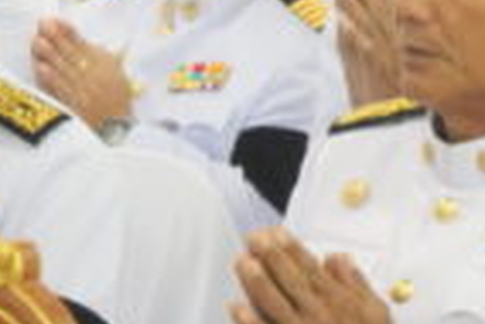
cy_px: -102
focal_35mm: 300
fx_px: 4046
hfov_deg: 6.8
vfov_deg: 4.6
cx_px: -51
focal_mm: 32
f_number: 5.6
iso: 3200
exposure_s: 1/20
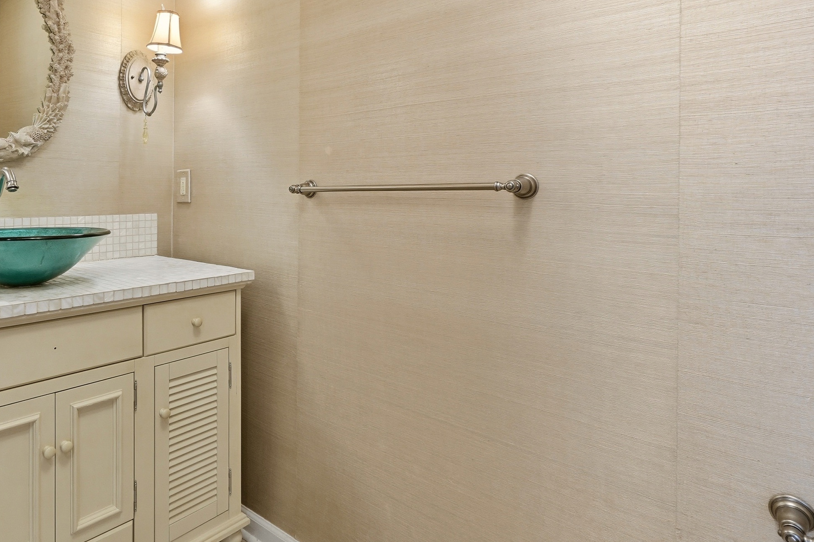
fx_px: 520
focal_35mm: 23
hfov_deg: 73.4
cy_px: 196
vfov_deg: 54.3
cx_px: 260
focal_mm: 10
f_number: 9
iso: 400
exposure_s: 1/80
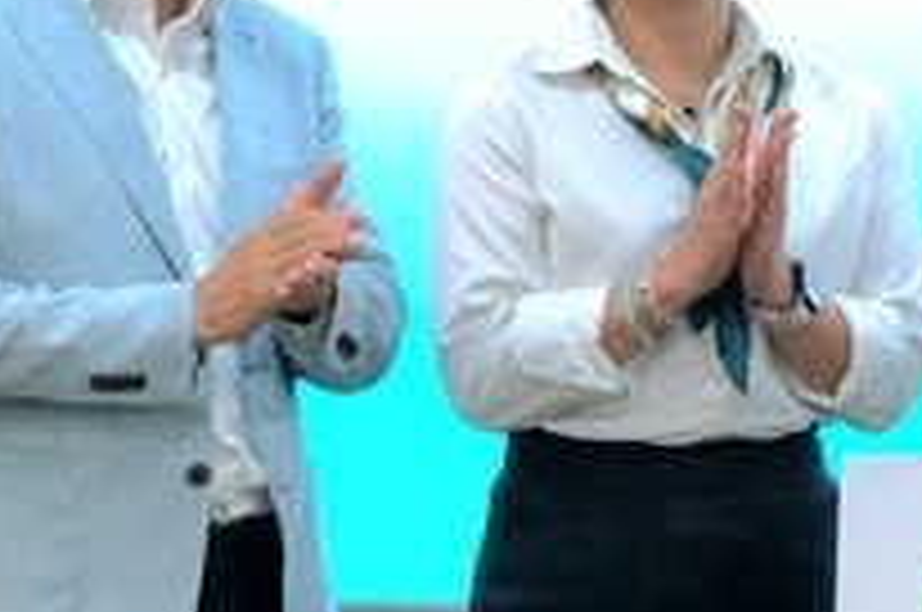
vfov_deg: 2.6
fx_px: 13501
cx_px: 1574
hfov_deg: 3.9
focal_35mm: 528
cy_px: 90
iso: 1250
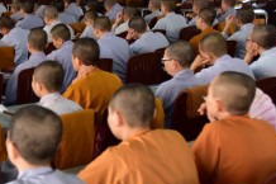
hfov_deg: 19.8
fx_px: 720
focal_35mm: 94
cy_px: 128
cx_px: -90
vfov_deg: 14.5
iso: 1250
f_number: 4
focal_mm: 32
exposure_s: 1/125
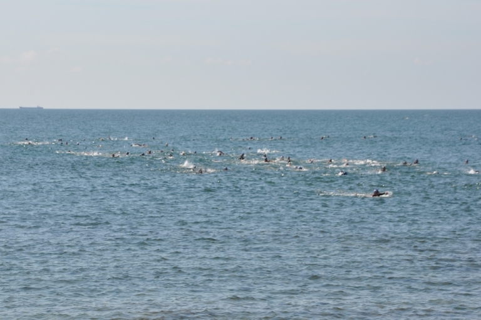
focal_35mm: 150
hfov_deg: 13.7
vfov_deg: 9.1
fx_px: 2002
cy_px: 160
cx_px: 240
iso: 200
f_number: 6.3
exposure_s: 1/640
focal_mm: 100
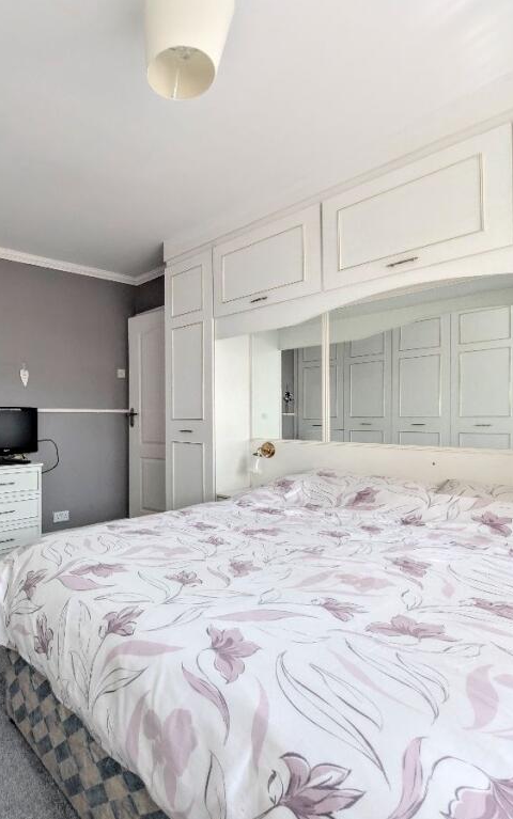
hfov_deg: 63.1
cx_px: 114
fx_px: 380
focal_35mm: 17
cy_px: 410
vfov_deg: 94.3
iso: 63
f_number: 1.7
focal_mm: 2.02
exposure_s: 1/1195
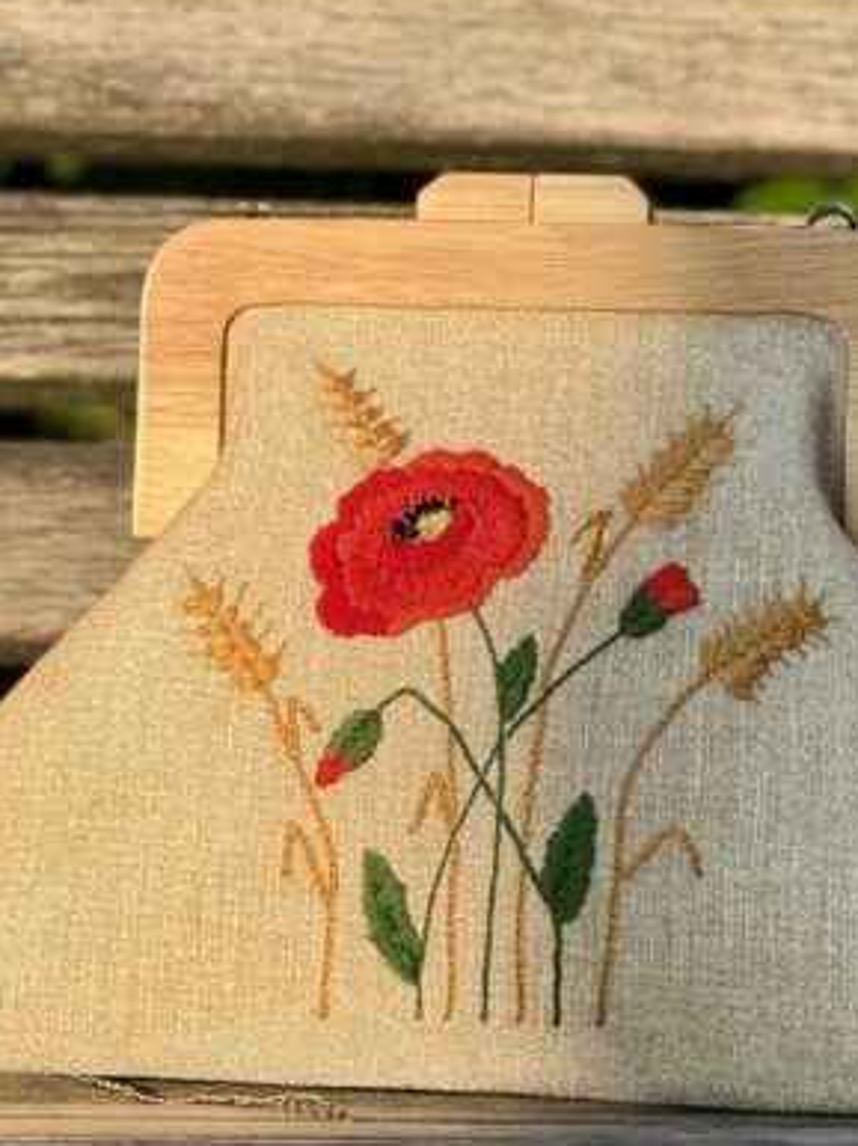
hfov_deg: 6.0
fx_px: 8238
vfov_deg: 8.0
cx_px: 484
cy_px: 677
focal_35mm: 249
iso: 50
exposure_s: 1/259
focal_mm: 15.66
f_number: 2.8
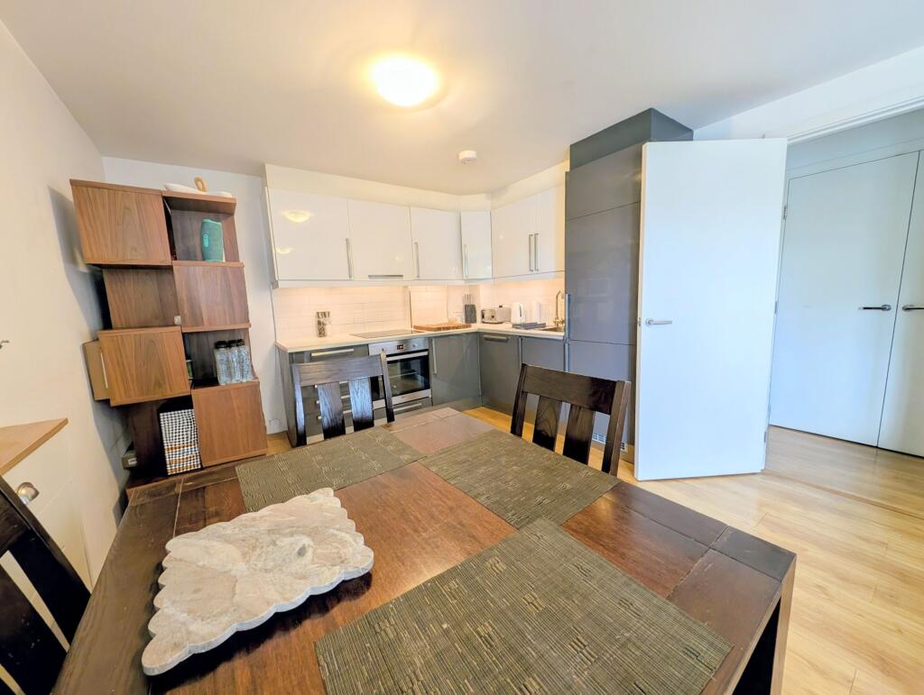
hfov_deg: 110.5
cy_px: 348
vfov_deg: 94.6
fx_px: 321
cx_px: 462
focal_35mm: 12
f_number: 1.95
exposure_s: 1/24.3
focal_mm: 2.23
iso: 116
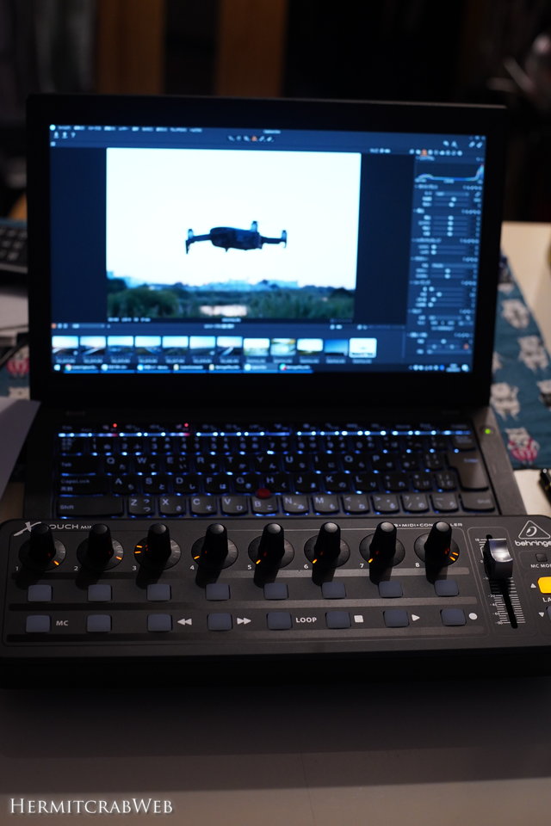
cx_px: 276
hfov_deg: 27.0
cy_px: 413
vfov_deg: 39.6
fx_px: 1148
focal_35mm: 50
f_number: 4
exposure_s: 1/50
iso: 3200
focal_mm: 50
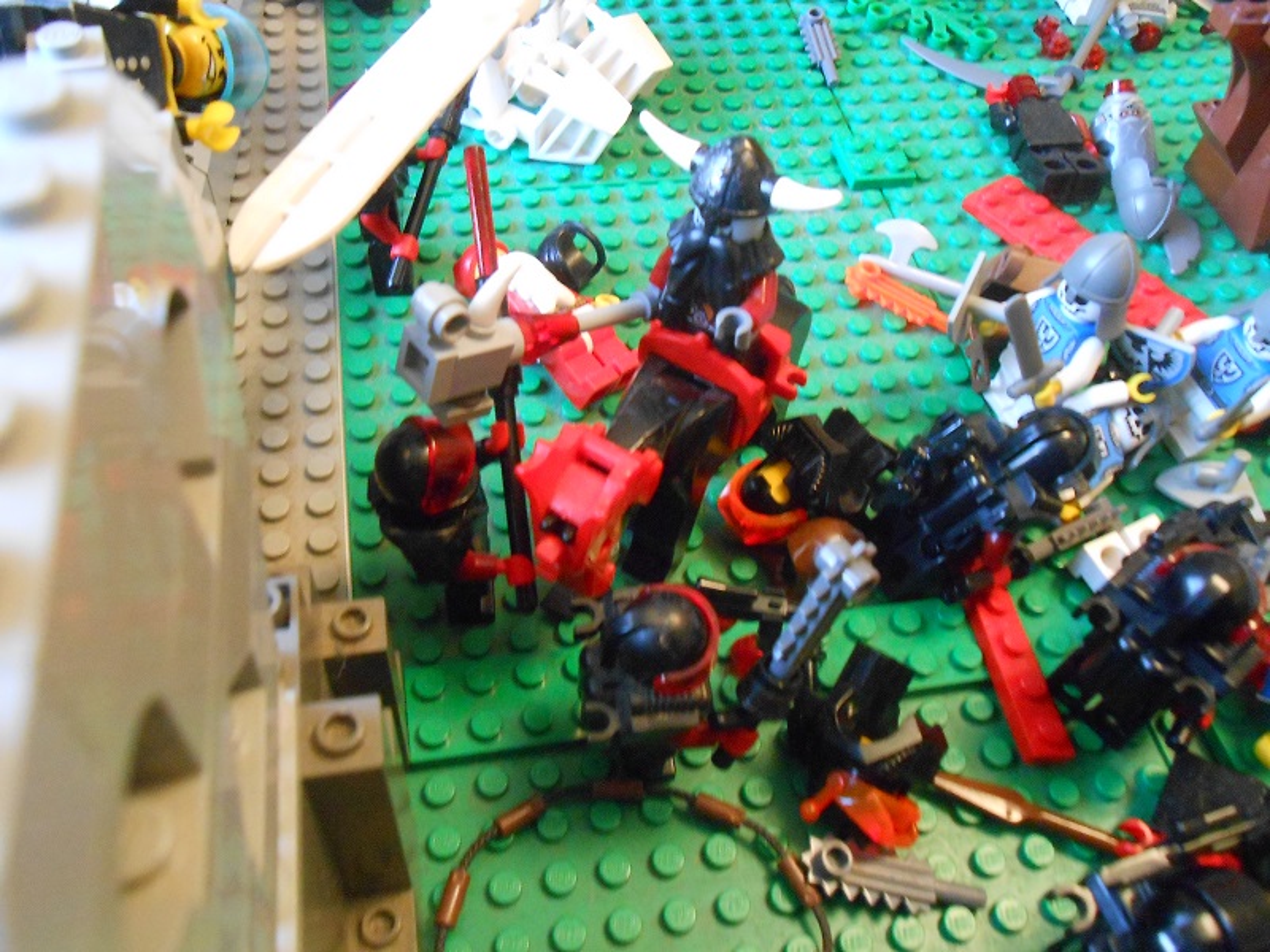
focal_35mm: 30
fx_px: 1101
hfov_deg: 60.0
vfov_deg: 46.8
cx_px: 635
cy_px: 476
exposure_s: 1/3
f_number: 3.8
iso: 800
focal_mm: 5.3
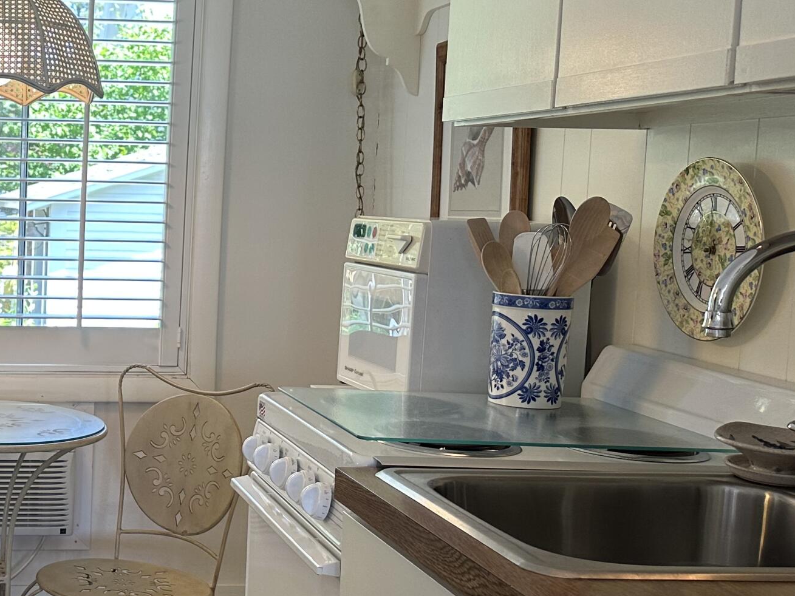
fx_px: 1263
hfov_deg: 31.7
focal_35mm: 55
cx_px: -35
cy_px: 304
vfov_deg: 26.6
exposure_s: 1/120
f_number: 1.78
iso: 100
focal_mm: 6.86
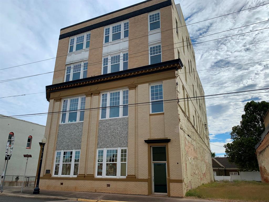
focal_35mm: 26
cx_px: 134
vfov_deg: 53.1
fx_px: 202
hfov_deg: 67.3
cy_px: 101
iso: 25
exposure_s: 1/3521
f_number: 1.8
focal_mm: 4.25
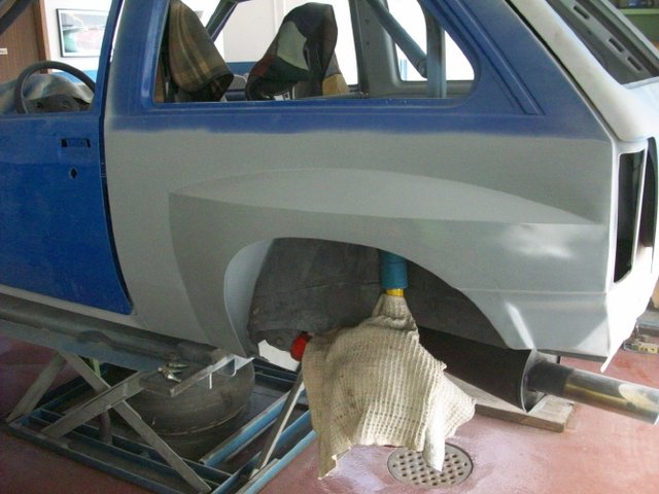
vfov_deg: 41.8
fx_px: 647
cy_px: 247
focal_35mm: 34
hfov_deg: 54.0
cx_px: 330
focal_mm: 5.7
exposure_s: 1/128
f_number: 2.8
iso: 320
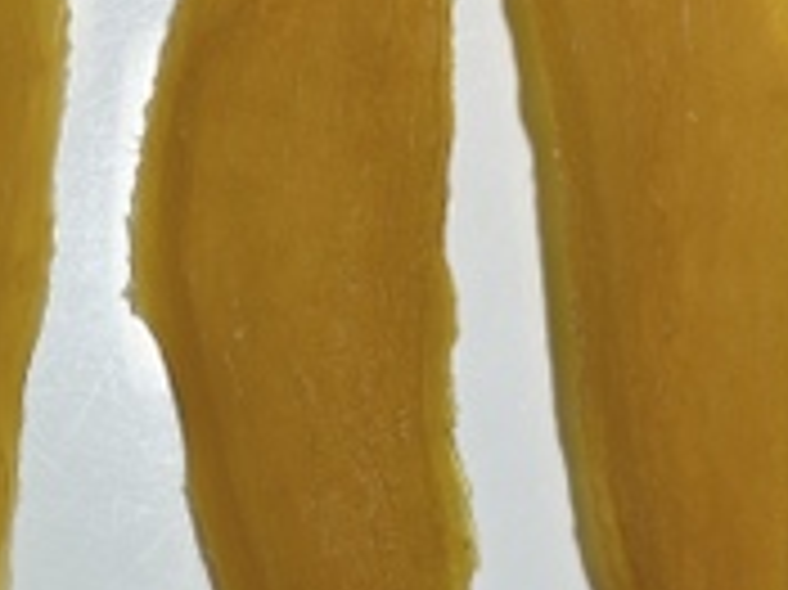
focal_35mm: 77
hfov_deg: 23.9
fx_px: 1752
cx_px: -59
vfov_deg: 19.1
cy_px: 351
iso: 20
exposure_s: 1/120
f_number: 1.8
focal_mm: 3.99
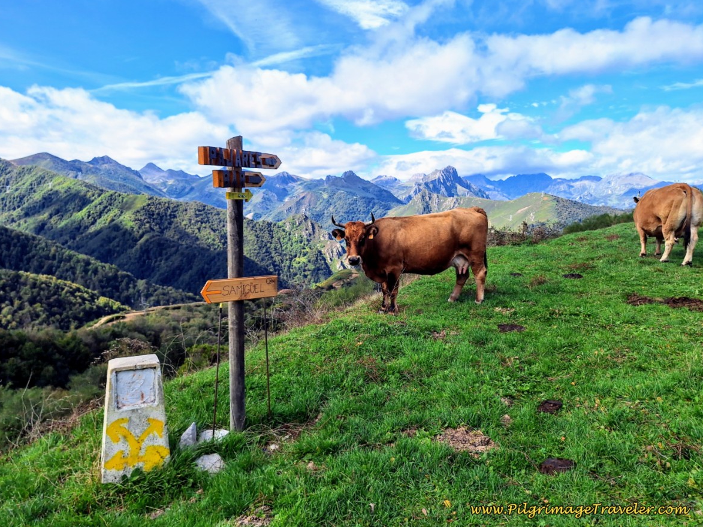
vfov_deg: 56.8
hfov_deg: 71.6
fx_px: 487
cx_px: 359
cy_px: 258
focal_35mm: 24
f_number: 1.8
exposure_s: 1/2577
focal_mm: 5.54
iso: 40
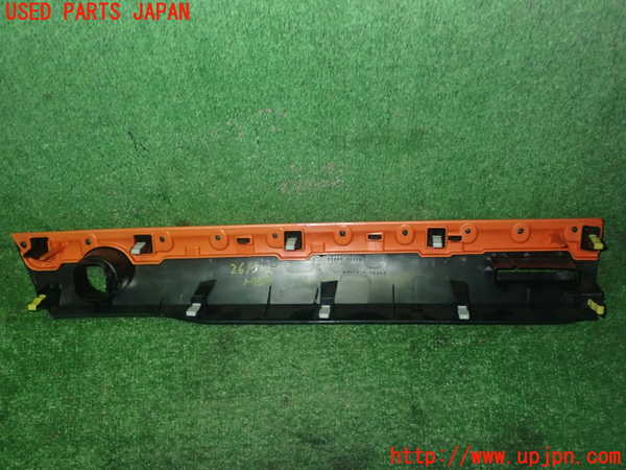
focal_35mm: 36
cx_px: 313
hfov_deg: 51.4
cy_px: 235
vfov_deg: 39.7
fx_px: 651
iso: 800
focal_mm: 6.37
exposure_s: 1/40
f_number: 7.1
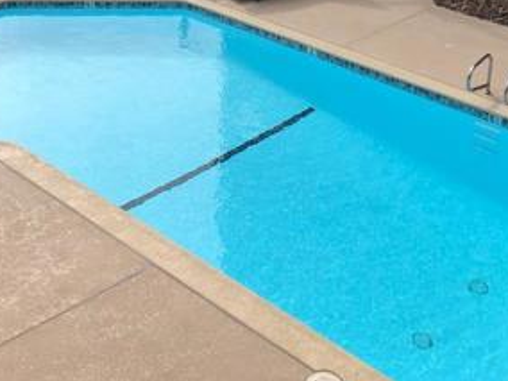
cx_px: 202
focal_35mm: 63
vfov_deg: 22.2
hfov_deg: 30.6
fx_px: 925
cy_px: -18
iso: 20
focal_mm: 3.99
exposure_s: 1/2525
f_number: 1.8
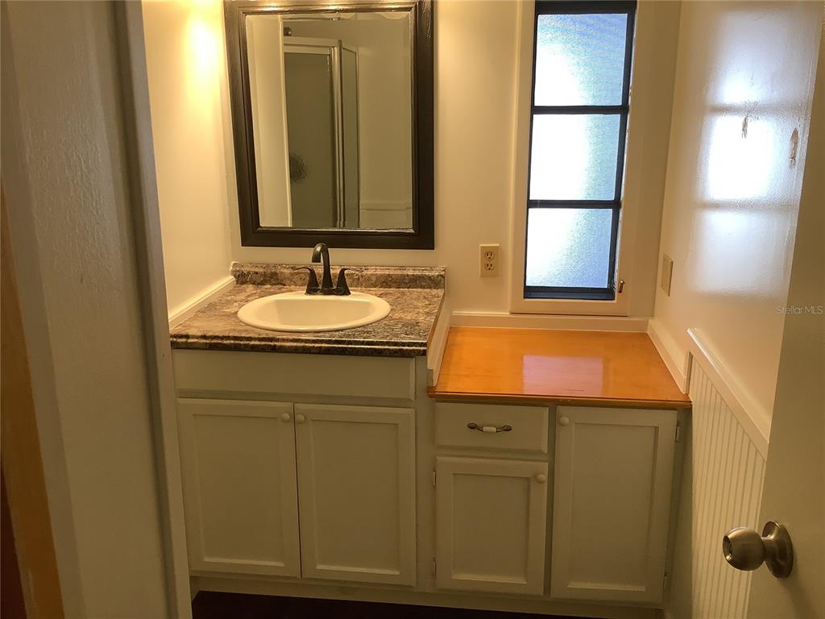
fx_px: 739
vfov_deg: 45.4
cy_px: 310
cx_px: 412
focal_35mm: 31
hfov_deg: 58.4
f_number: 2.4
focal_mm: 3.3
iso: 100
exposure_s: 1/60
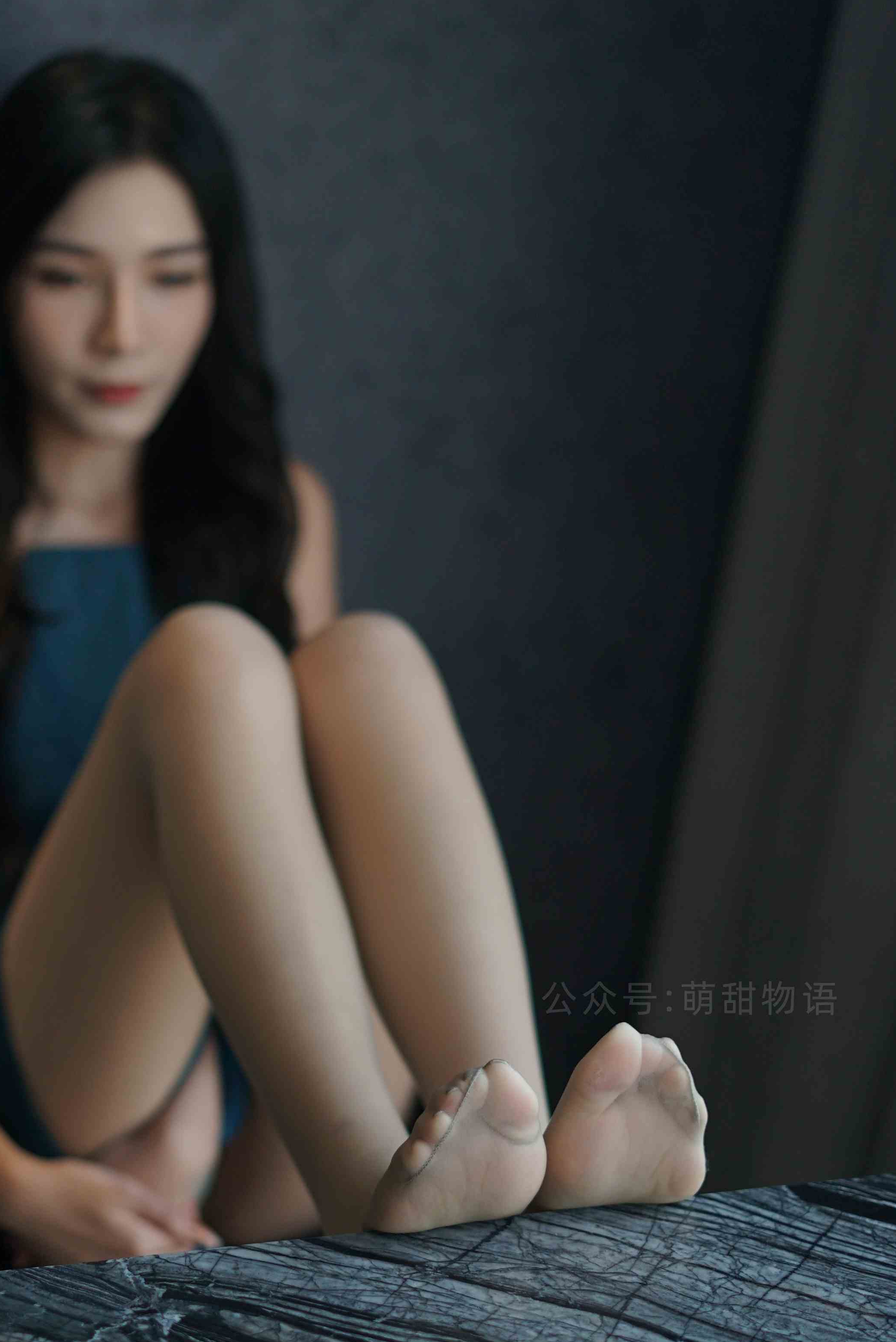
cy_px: 868
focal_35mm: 68
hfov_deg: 20.0
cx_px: 318
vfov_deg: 29.5
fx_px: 2536
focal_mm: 50
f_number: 2
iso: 400
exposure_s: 1/800
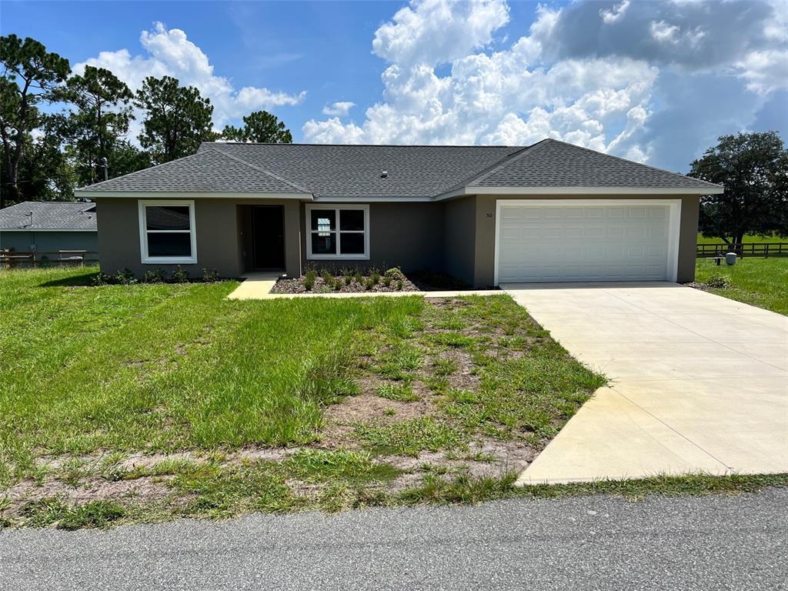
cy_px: 296
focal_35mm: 26
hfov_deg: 67.3
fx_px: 592
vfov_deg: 53.1
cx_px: 394
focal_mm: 5.7
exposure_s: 1/6993
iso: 50
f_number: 1.5
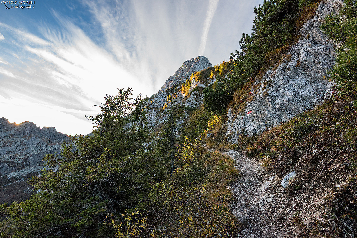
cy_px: 119
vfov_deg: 77.3
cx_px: 178
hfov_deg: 100.4
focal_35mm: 15
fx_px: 149
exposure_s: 1/160
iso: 900
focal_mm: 15
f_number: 11
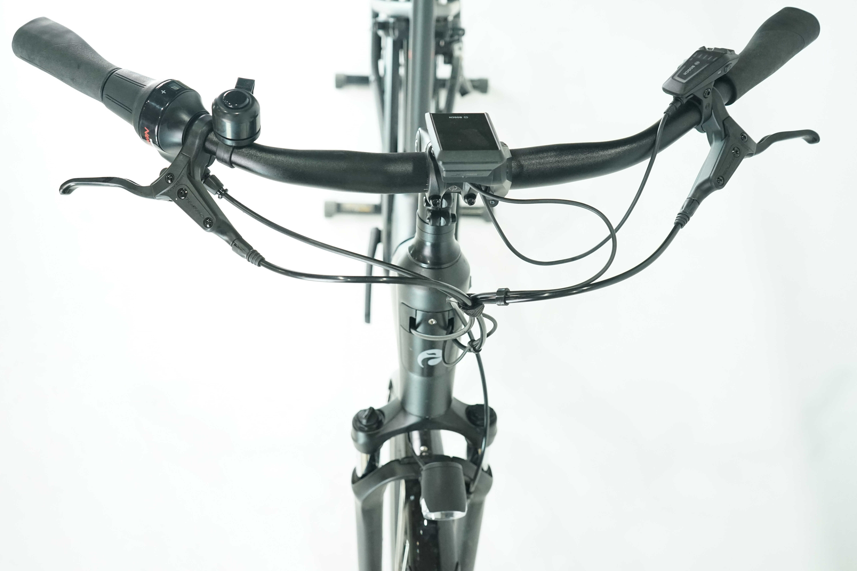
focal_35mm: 33
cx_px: 428
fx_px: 786
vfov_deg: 40.0
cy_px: 286
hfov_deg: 57.2
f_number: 5
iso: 3200
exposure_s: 1/200
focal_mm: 33
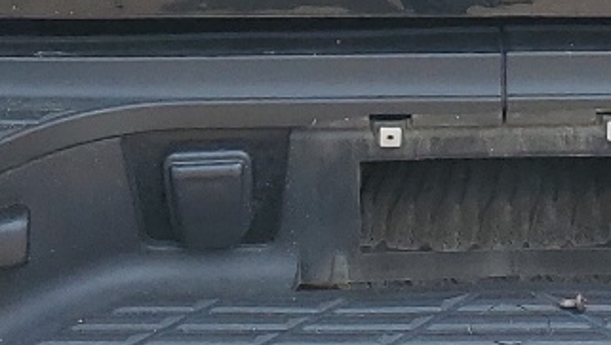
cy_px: -257
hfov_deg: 15.2
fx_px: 2286
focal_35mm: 141
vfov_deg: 8.3
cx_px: 453
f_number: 1.5
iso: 50
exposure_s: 1/1111
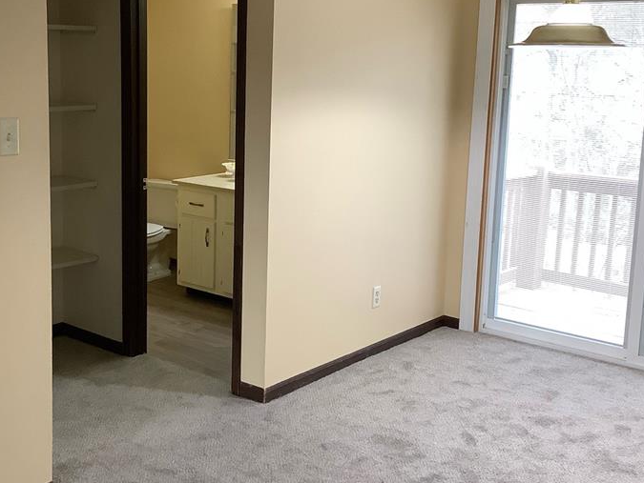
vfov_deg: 30.8
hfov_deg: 40.1
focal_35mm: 47
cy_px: 193
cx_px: 236
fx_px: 875
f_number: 2.4
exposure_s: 1/60
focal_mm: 3.3
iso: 160
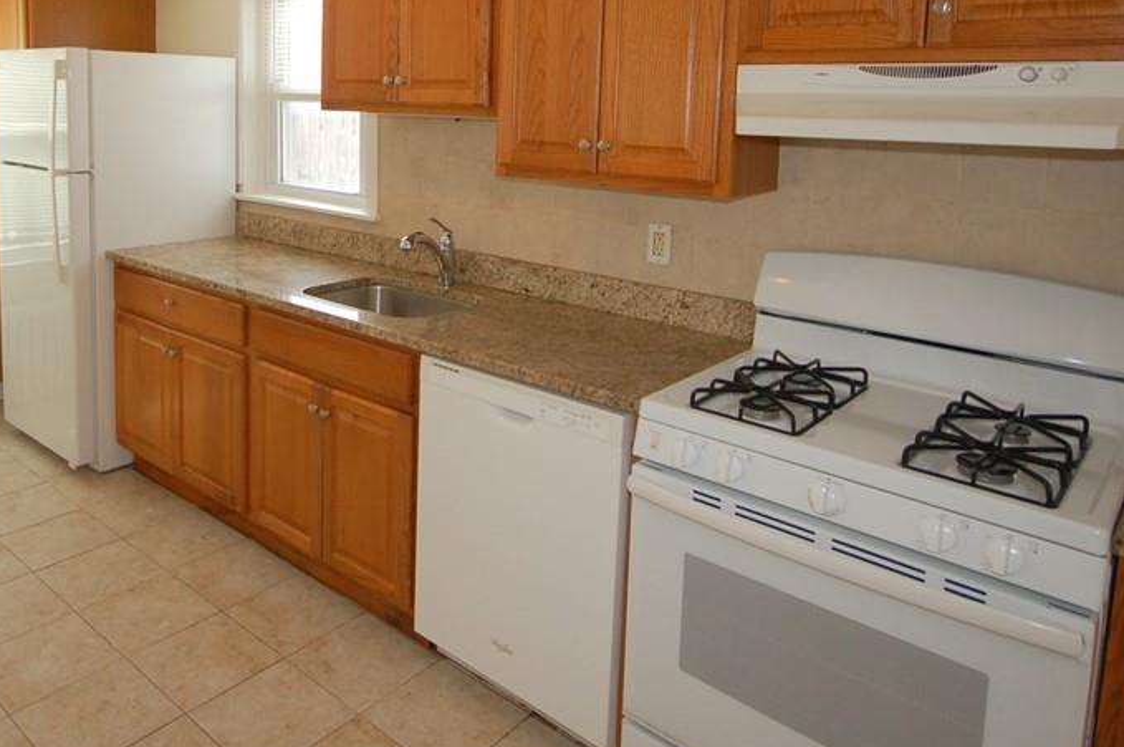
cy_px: 169
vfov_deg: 50.4
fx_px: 748
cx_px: 436
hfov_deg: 72.8
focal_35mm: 24
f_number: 5
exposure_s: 1/100
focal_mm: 10
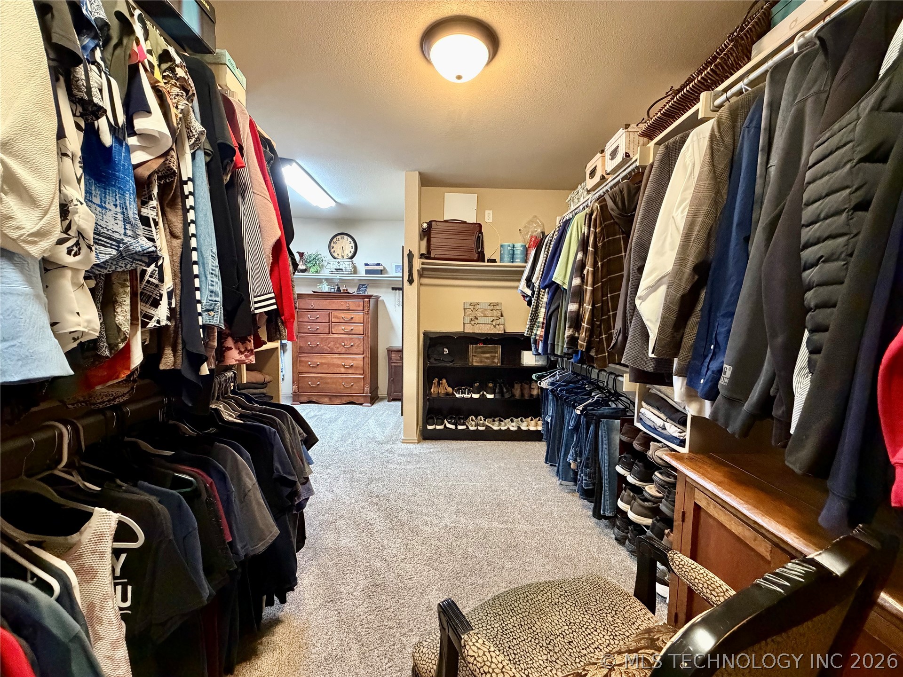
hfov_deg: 102.1
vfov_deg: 85.7
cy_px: 338
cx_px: 452
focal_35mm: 14
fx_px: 365
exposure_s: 1/60
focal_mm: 2.22
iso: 800
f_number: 2.2
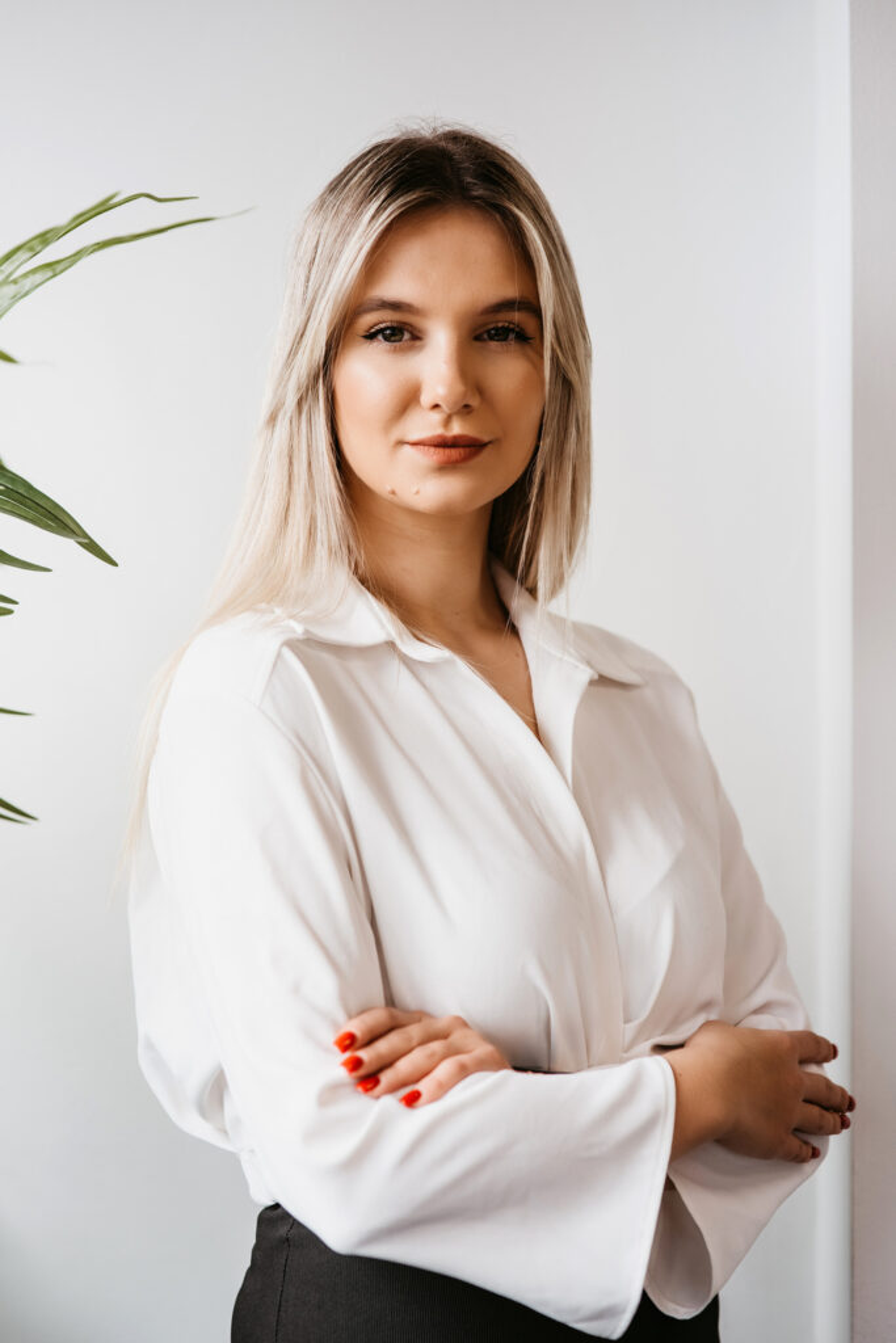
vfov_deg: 23.9
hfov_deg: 16.1
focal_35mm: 85
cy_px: 672
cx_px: 448
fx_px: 3172
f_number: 2.8
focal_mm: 85
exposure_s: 1/250
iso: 320
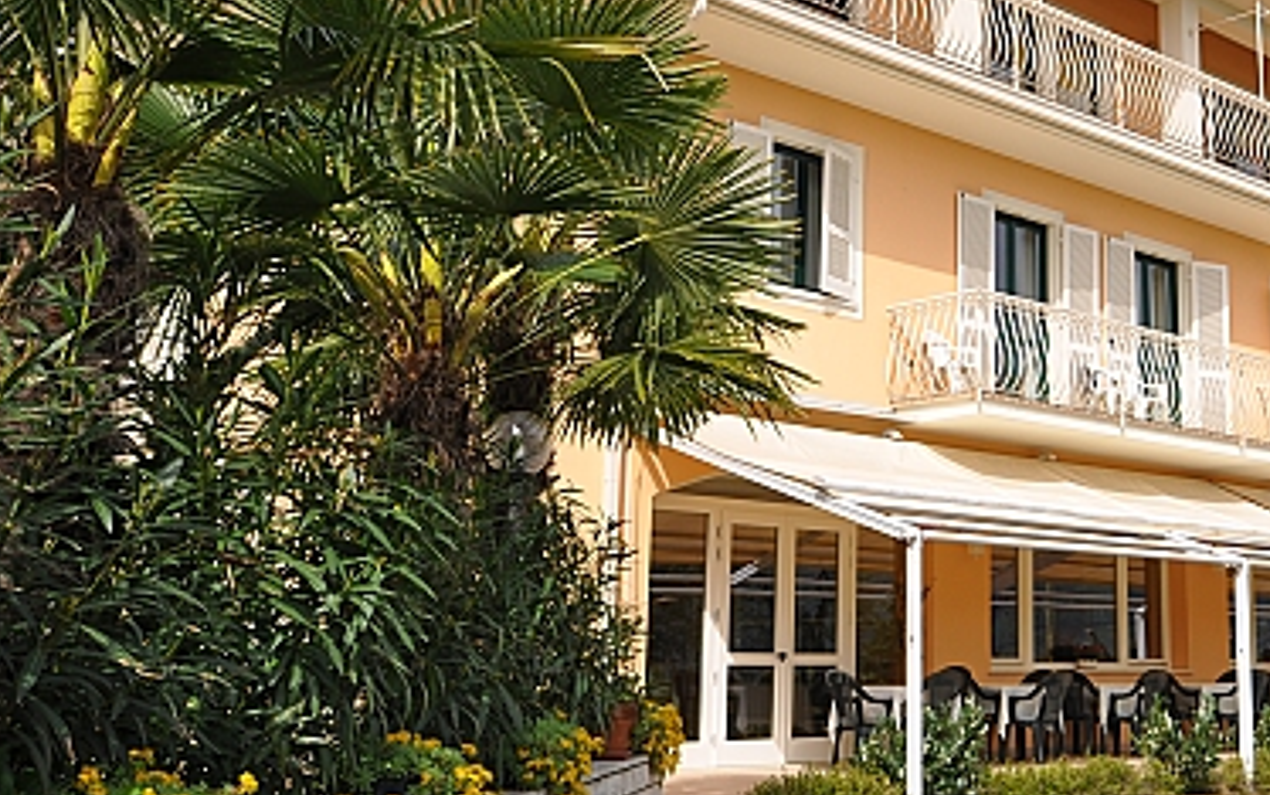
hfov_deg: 39.7
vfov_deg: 26.3
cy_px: 304
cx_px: 978
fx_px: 1696
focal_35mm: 49
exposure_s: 1/400
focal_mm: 20
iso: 200
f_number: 10
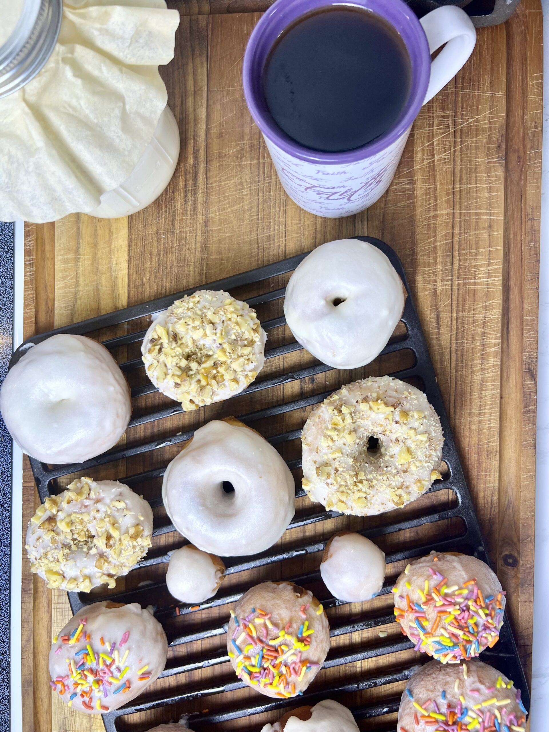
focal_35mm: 26
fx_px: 550
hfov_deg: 53.1
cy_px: 366
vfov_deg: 67.3
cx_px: 274
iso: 50
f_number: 1.5
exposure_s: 1/120
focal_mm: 5.7
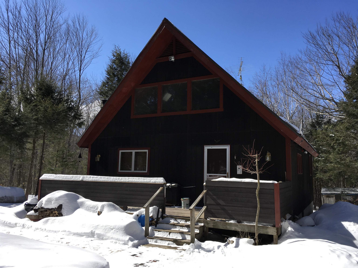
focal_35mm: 29
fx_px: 300
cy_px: 134
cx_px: 179
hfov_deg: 61.7
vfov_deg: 48.2
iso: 25
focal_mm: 4.15
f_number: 2.2
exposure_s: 1/1672
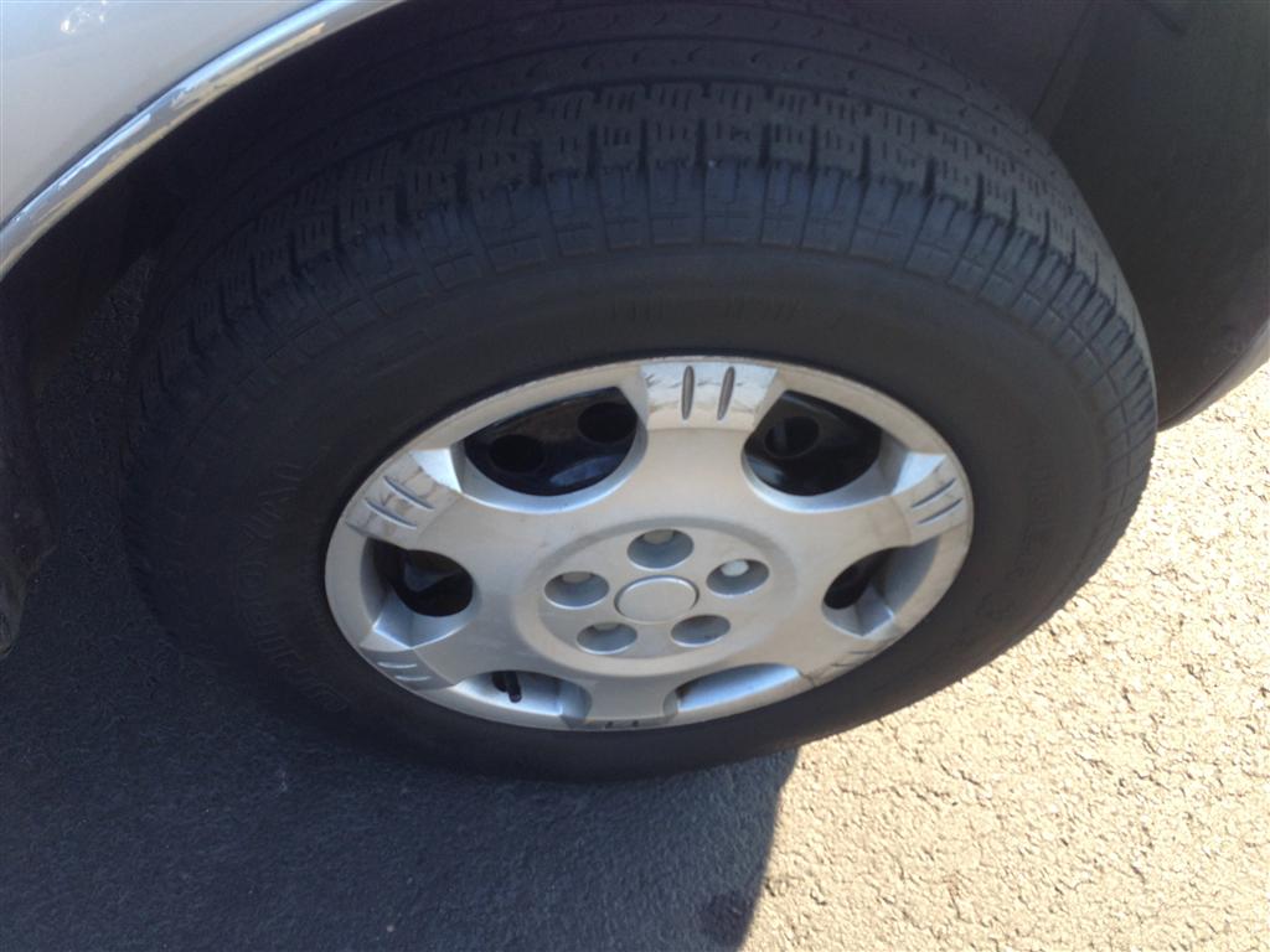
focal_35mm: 33
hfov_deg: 55.4
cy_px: 476
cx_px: 635
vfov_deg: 42.9
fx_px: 1211
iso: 50
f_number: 2.4
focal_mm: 4.13
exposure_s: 1/148
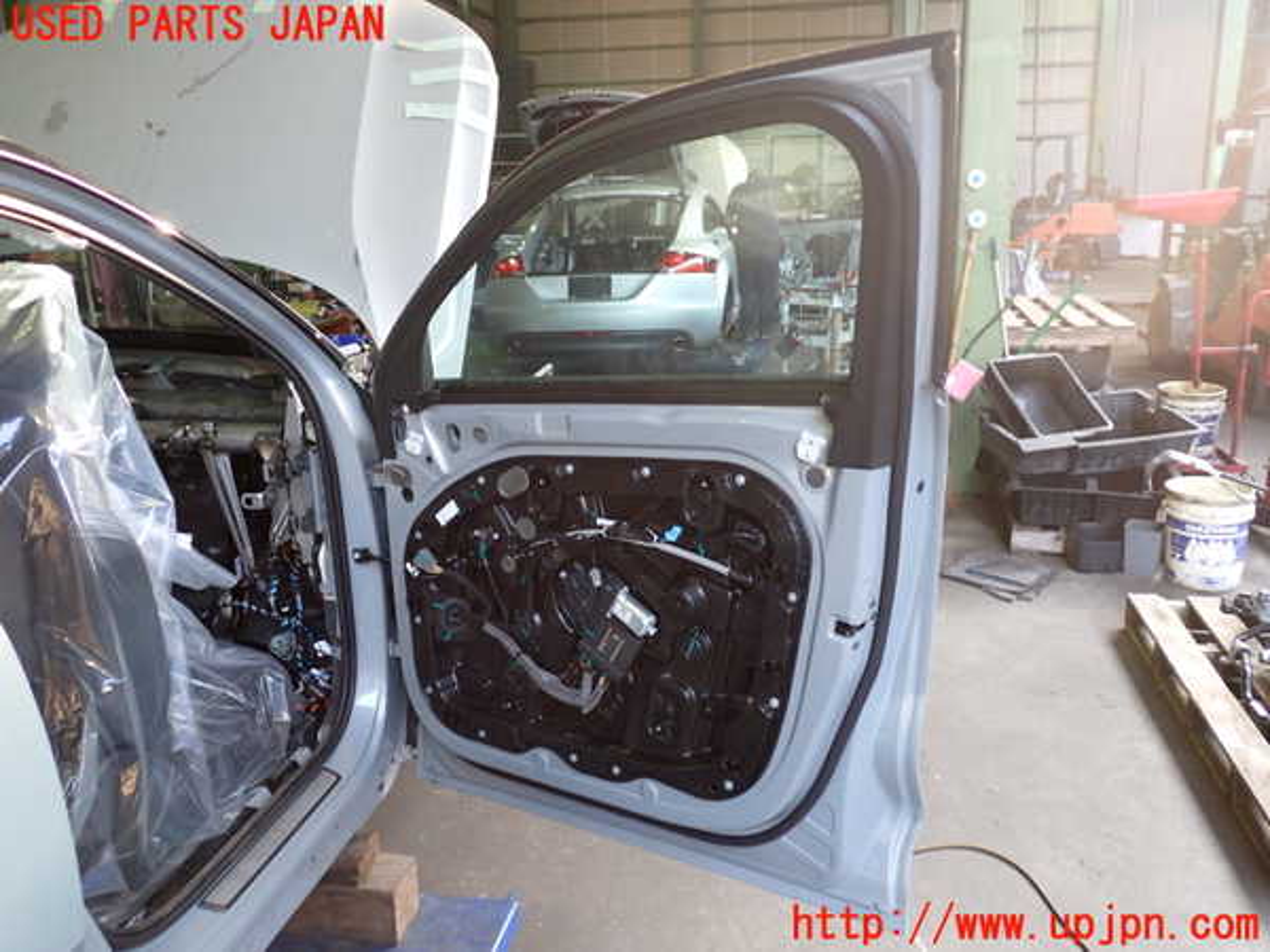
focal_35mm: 30
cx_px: 635
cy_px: 476
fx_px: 1101
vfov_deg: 46.8
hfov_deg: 60.0
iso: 200
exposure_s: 1/50
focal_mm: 5.4
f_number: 2.3
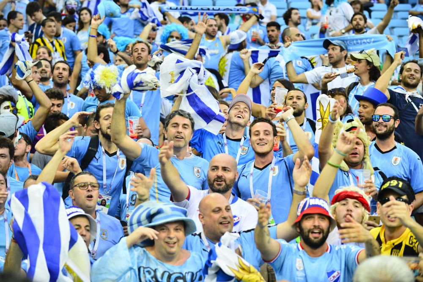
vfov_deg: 9.8
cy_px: 141
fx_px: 1644
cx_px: 212
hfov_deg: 14.7
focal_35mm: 140
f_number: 5
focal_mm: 140
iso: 2000
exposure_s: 1/400
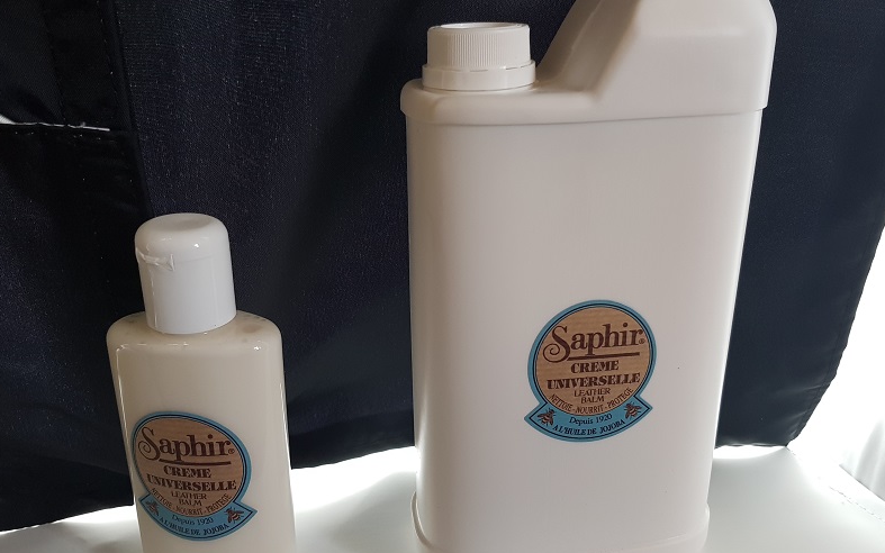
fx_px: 675
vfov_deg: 44.5
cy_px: 301
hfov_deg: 66.5
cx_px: 443
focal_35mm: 28
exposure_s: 1/33
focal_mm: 4.2
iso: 200
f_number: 1.7
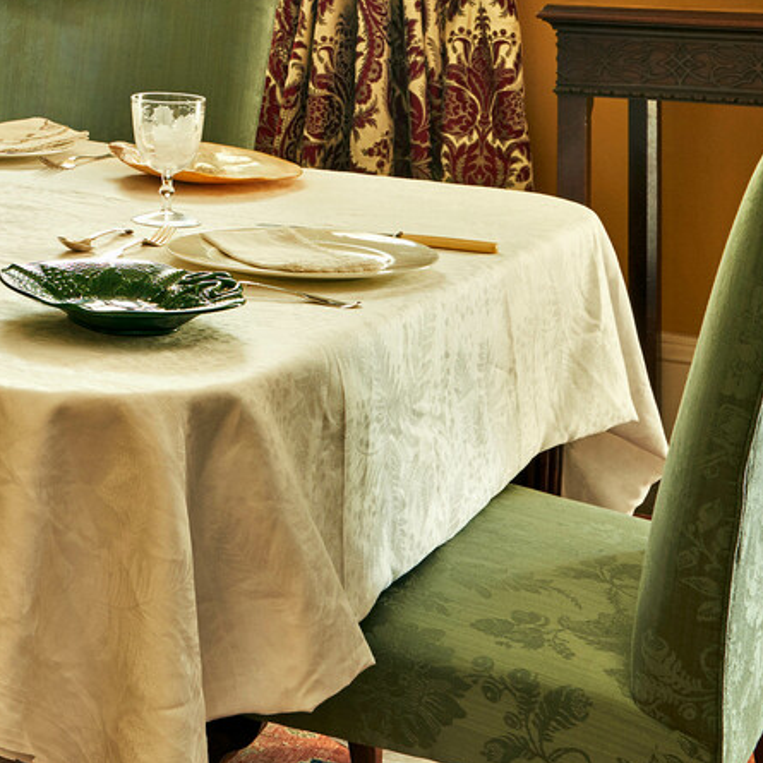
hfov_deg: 15.0
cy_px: -114
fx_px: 2668
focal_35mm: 107
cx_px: -405
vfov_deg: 15.7
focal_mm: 35
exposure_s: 4
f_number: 11
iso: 100
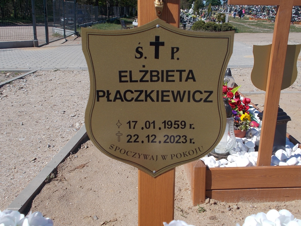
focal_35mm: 39
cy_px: 113
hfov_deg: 47.9
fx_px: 339
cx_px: 150
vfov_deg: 36.8
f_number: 9.8
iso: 80
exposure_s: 1/160
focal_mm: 6.9
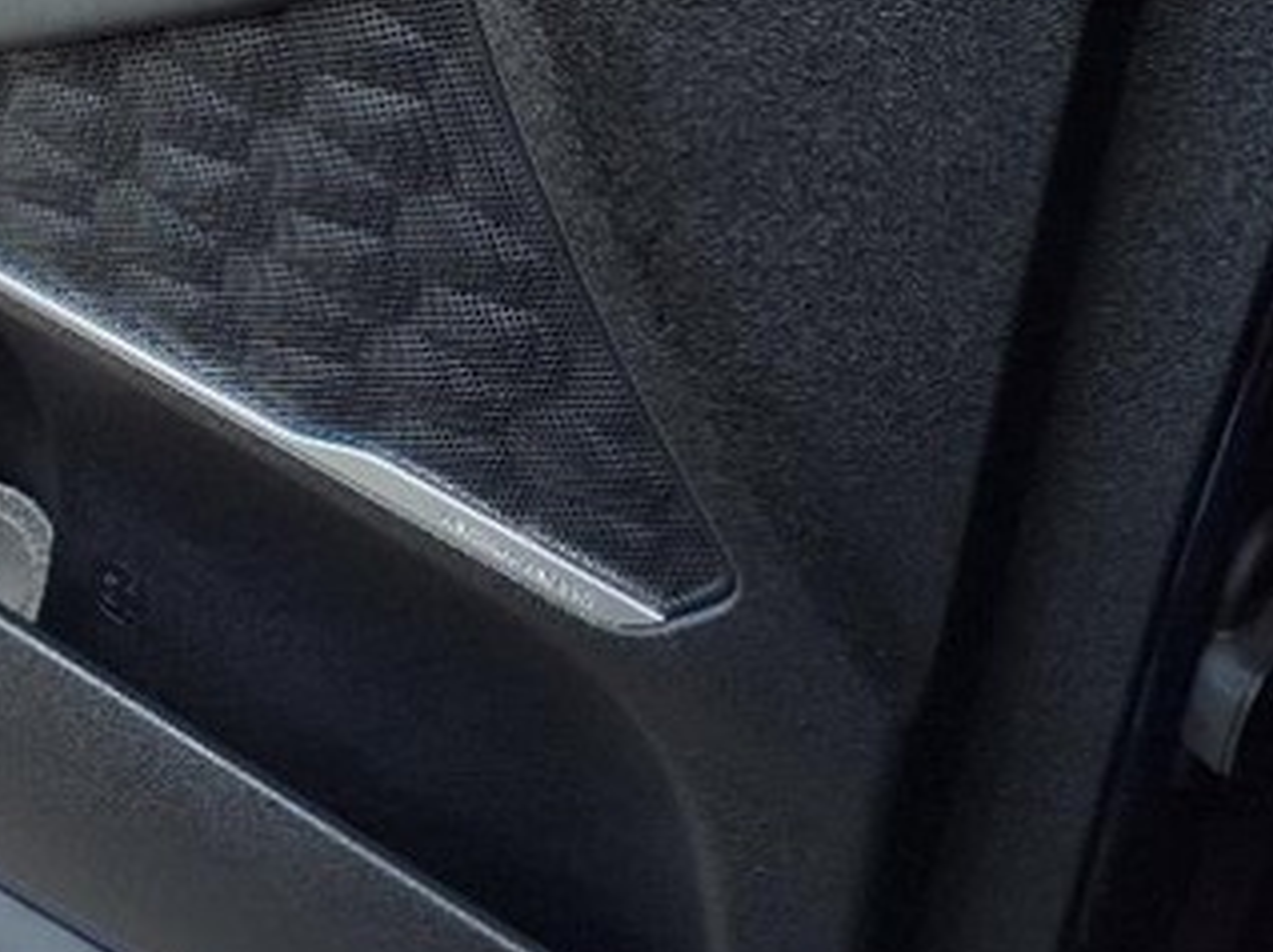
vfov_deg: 20.8
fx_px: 2499
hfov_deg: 27.4
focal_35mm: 68
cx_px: 96
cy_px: -32
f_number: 1.9
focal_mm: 3.58
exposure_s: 1/385
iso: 40
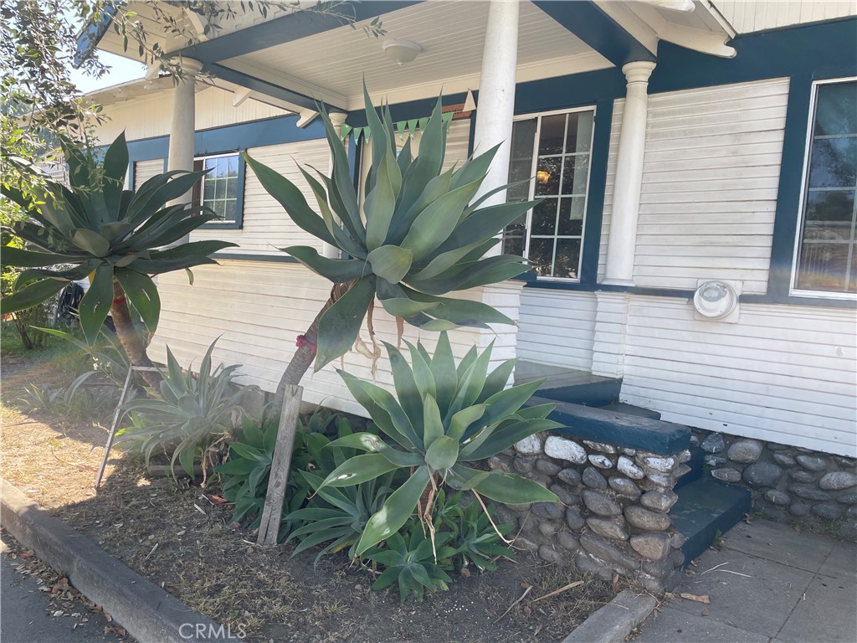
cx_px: 428
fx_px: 644
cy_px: 322
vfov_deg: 53.1
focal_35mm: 26
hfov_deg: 67.3
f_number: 1.6
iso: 32
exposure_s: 1/445
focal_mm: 4.2
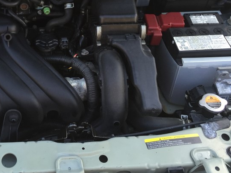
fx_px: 367
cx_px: 44
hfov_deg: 33.8
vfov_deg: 25.7
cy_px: 16
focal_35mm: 55
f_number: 2.2
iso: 32
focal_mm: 4.15
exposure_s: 1/120
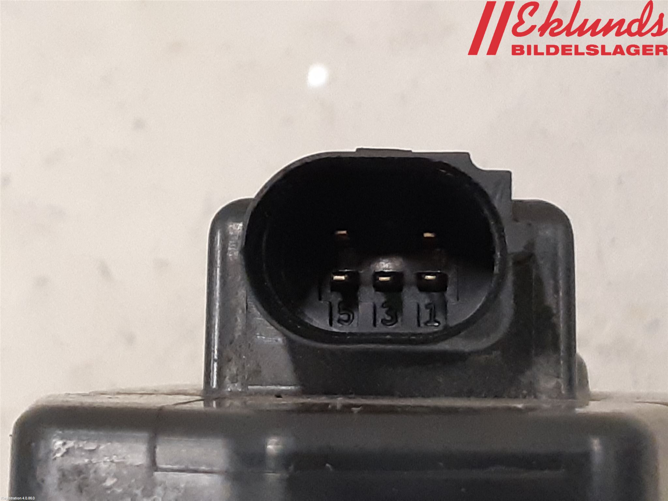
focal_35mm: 26
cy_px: 250
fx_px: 502
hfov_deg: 67.3
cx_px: 334
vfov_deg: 53.1
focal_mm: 3.93
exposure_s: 1/50
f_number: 1.7
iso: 320
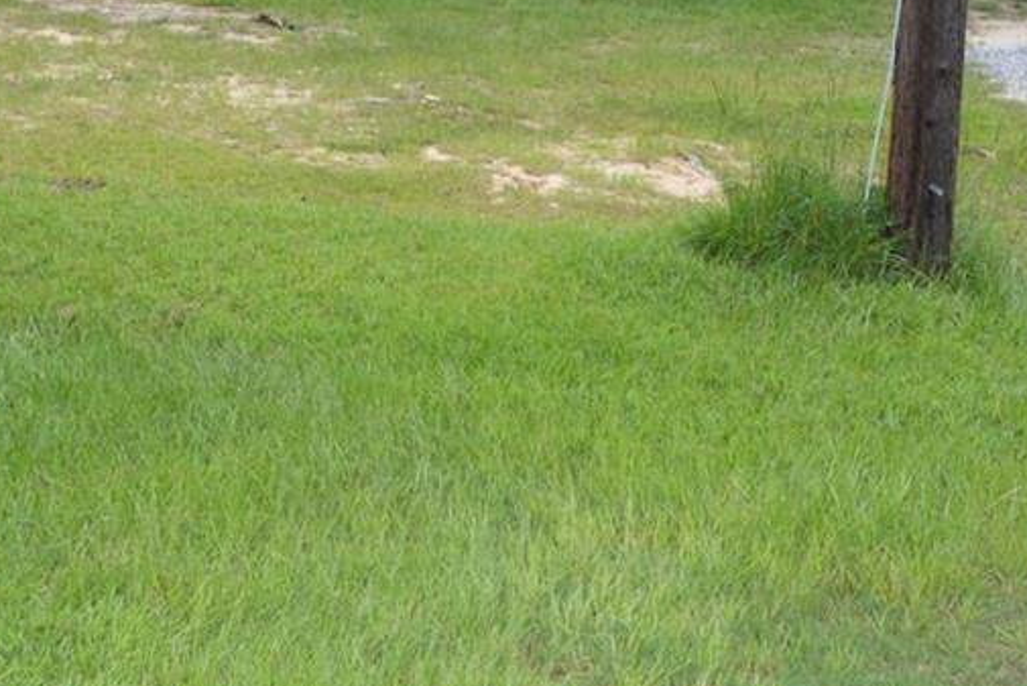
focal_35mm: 71
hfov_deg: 27.6
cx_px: 138
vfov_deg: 18.9
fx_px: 2026
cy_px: 76
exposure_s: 1/60
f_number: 9
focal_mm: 35
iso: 160
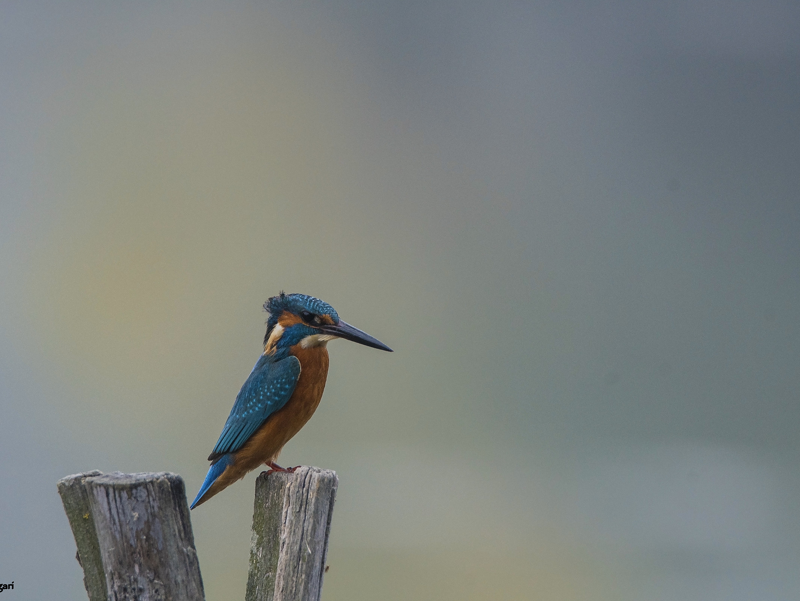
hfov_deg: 2.0
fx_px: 22535
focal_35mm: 975
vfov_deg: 1.5
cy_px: 300
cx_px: 367
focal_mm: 600
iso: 640
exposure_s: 1/320
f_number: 8
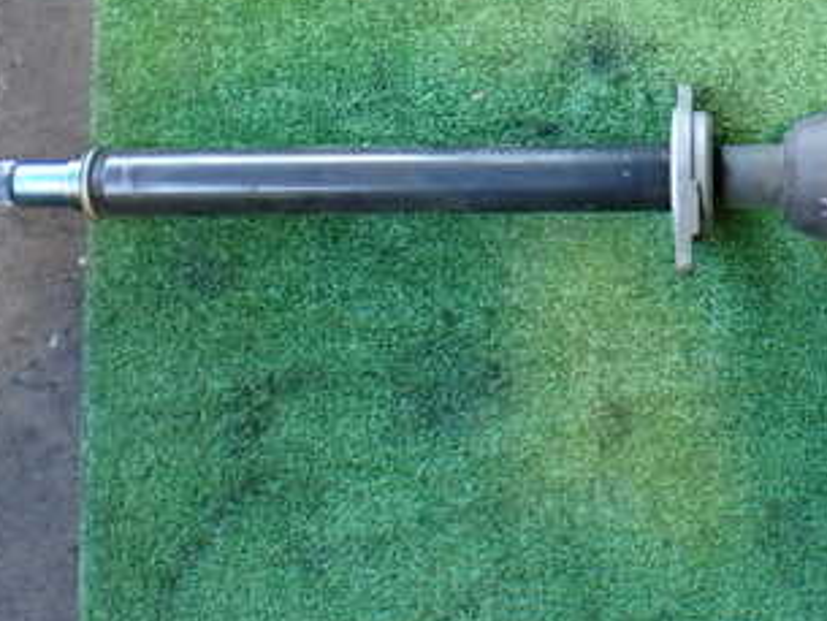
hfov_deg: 31.1
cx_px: 751
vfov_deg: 24.2
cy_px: 71
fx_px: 1410
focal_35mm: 59
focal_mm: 5.4
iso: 800
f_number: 2.3
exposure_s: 1/60
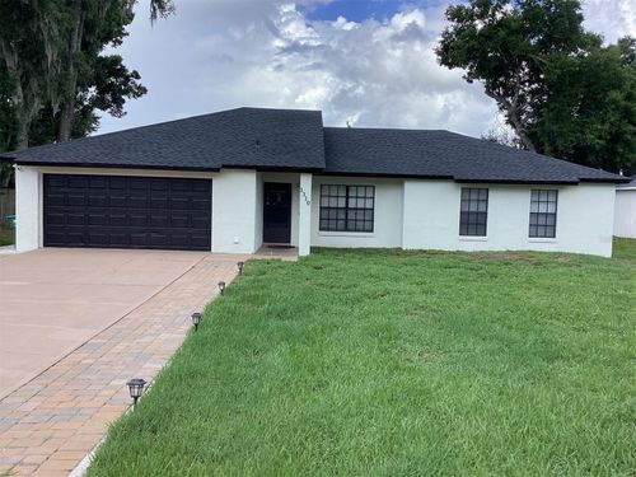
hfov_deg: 58.4
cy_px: 238
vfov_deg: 45.4
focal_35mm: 31
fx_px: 570
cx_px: 318
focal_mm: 3.3
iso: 25
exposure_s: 1/715
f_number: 2.4
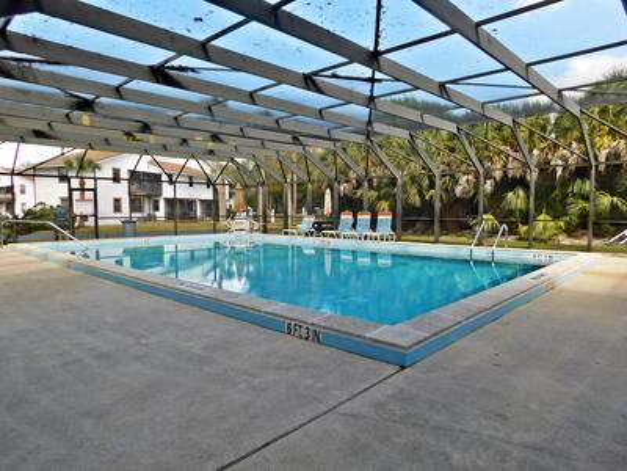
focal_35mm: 23
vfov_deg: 58.9
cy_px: 236
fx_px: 417
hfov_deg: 73.9
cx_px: 314
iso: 125
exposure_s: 1/250
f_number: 3
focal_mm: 4
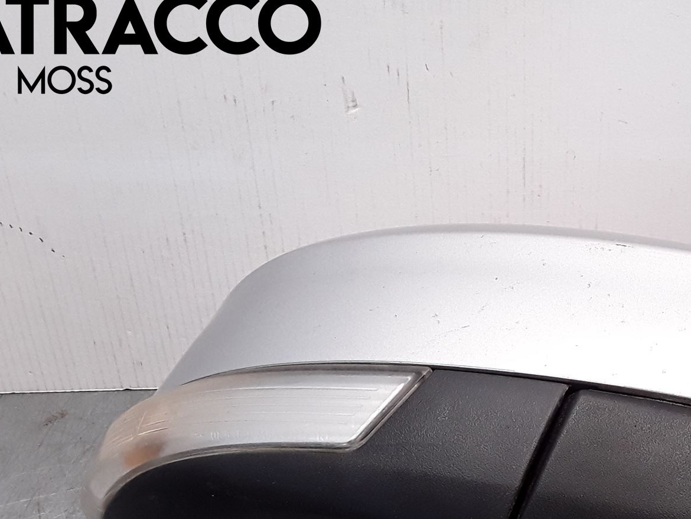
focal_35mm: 49
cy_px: 445
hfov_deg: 37.4
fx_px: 978
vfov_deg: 28.8
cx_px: 563
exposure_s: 1/154
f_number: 1.9
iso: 100
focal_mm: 2.91
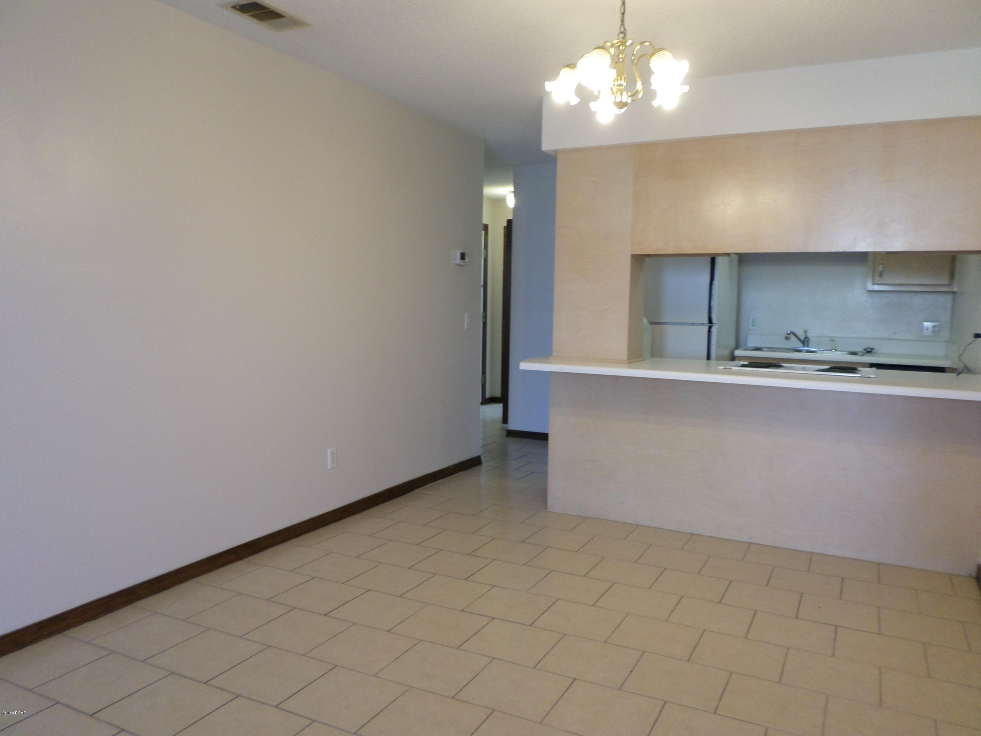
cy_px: 368
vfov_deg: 54.9
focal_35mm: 25
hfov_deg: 69.4
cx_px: 490
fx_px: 708
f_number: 2.5
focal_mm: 4.5
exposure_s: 1/30
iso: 160
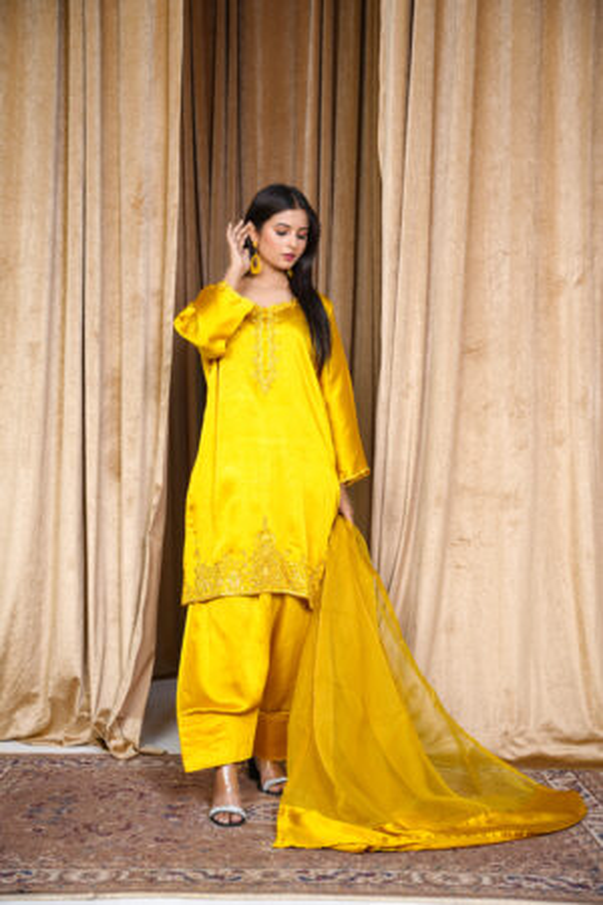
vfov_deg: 42.3
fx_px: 1168
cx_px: 302
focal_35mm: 46
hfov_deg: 28.9
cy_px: 452
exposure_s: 1/125
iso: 80
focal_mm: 46.5
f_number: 3.5
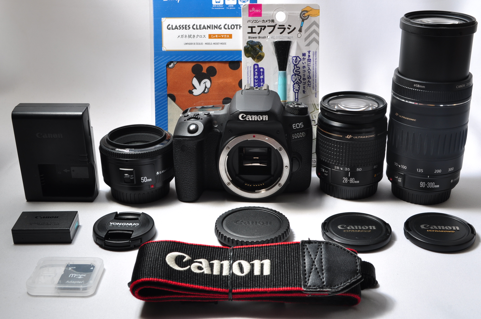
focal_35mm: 51
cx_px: 240
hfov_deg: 38.9
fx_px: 681
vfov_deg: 26.4
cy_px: 160
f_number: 11
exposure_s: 1/125
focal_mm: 34
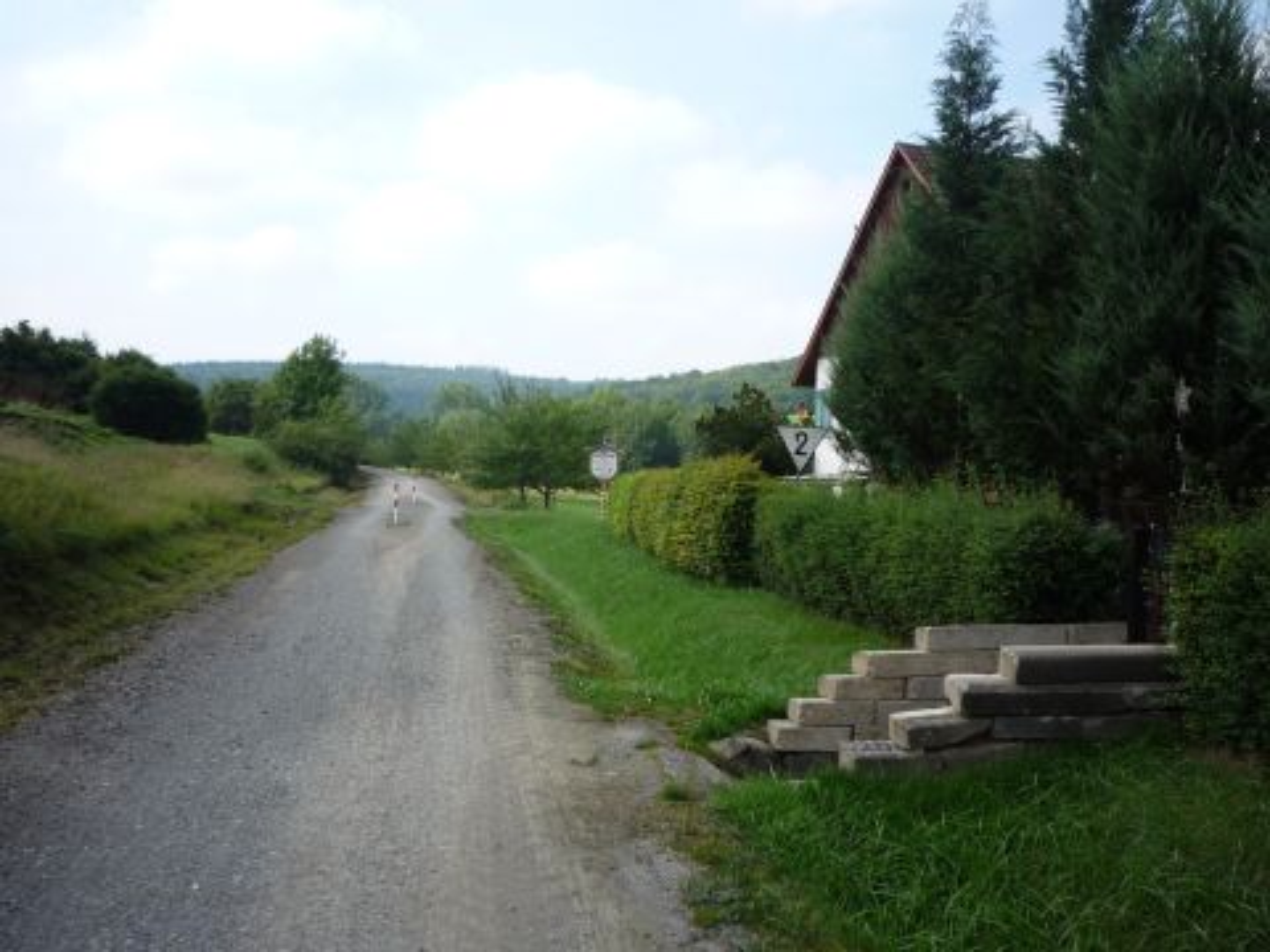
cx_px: 635
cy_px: 476
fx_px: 1174
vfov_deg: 44.2
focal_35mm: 32
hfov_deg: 56.8
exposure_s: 1/400
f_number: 4
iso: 100
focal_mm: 5.2
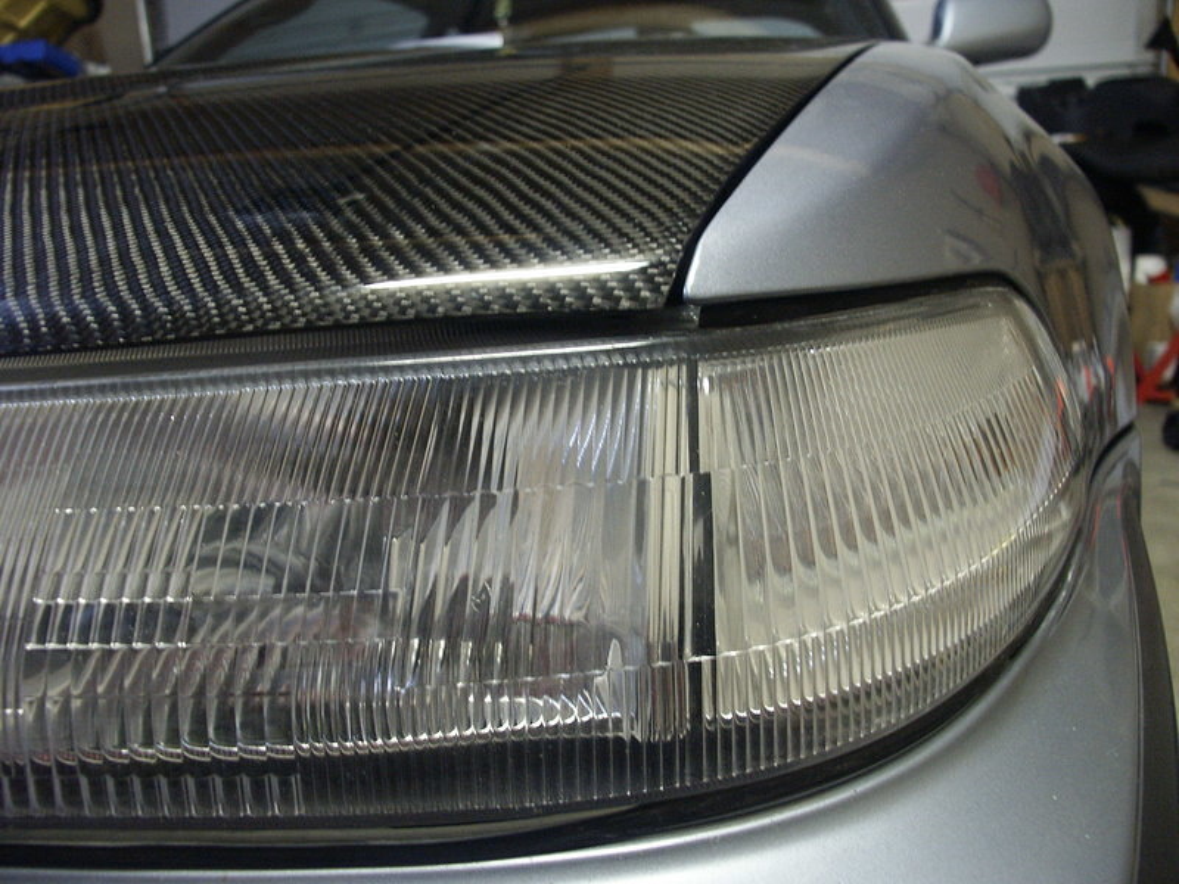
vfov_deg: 48.2
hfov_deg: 61.7
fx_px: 988
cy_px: 442
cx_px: 590
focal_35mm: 29
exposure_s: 1/8
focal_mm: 7.65
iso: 200
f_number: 2.8
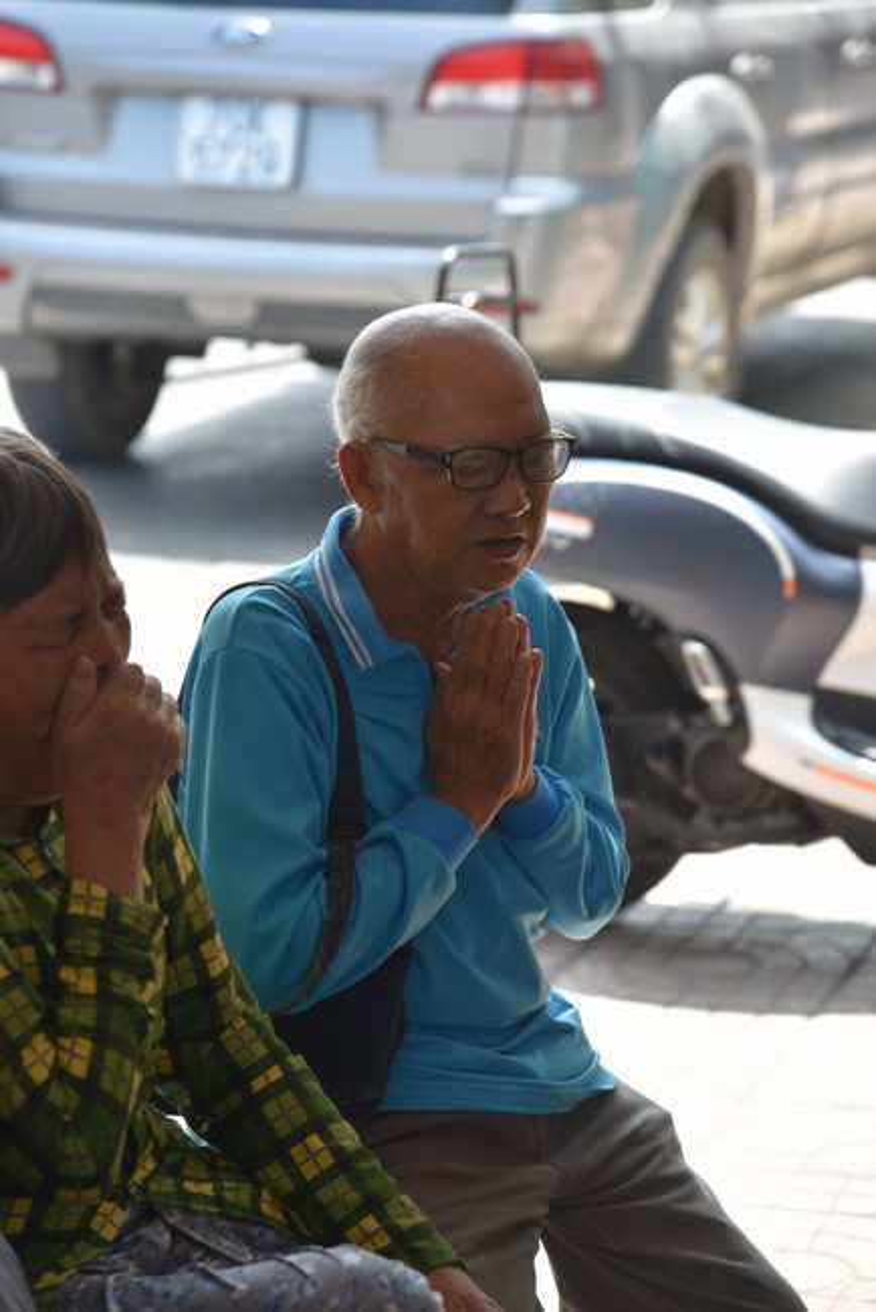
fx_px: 4375
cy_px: 656
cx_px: 438
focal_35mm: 120
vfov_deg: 17.1
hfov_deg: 11.4
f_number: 4.5
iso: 400
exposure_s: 1/320
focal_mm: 120
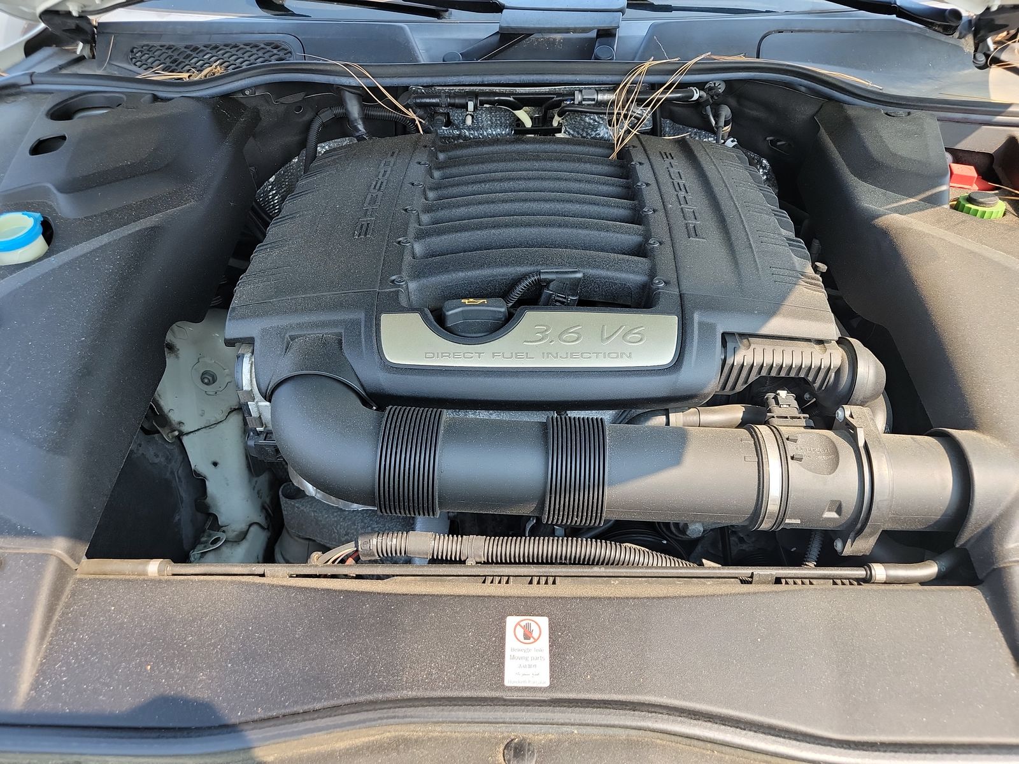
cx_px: 510
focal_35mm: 24
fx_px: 706
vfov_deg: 56.8
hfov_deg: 71.6
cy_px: 382
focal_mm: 6.7
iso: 69
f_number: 1.8
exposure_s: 1/119
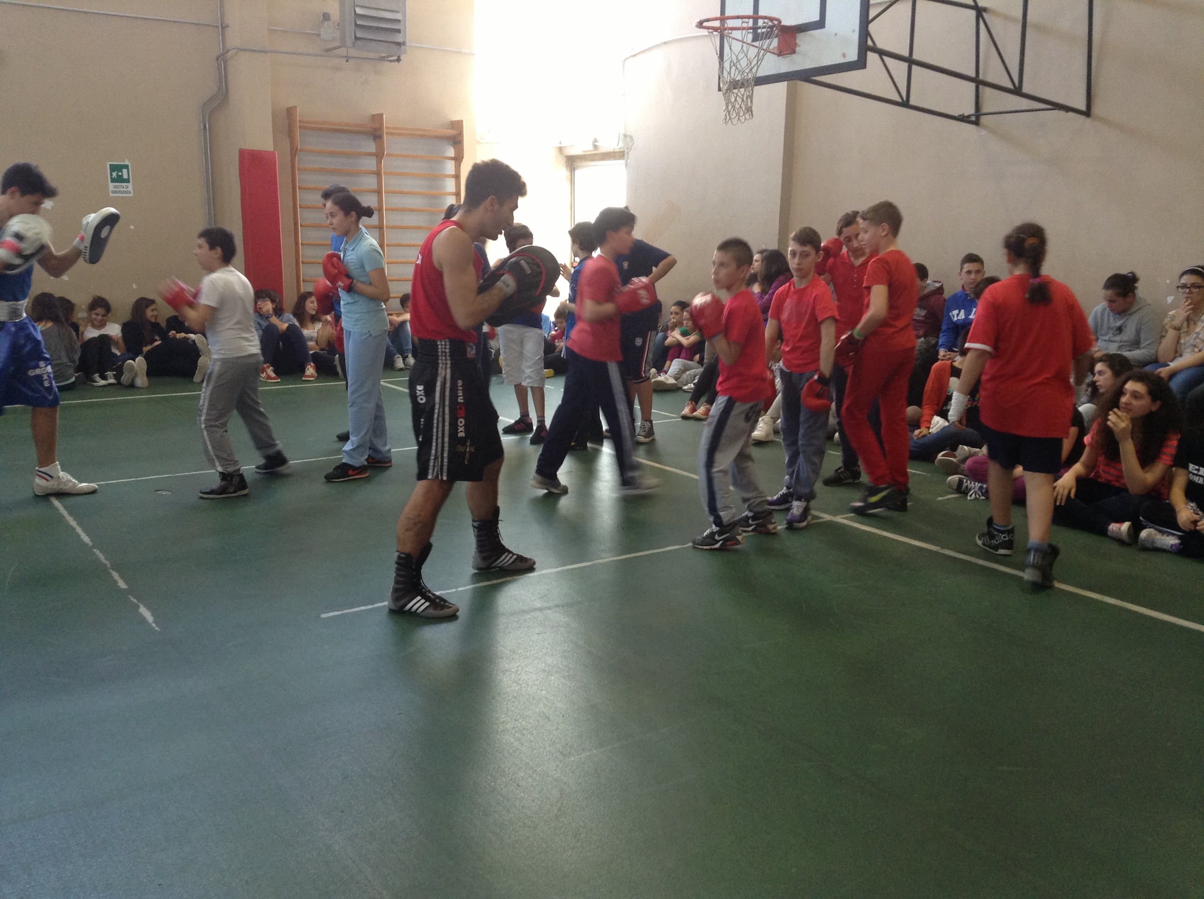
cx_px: 602
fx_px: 1146
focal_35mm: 33
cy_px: 450
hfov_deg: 55.4
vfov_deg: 42.8
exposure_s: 1/24
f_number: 2.4
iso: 80
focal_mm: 3.3
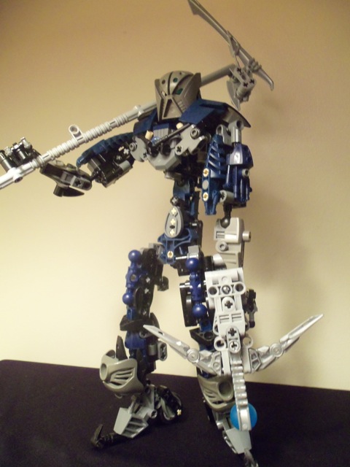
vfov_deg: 61.7
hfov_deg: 48.2
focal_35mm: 29
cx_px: 175
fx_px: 391
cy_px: 234
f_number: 3.4
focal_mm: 5.2
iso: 250
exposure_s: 1/30
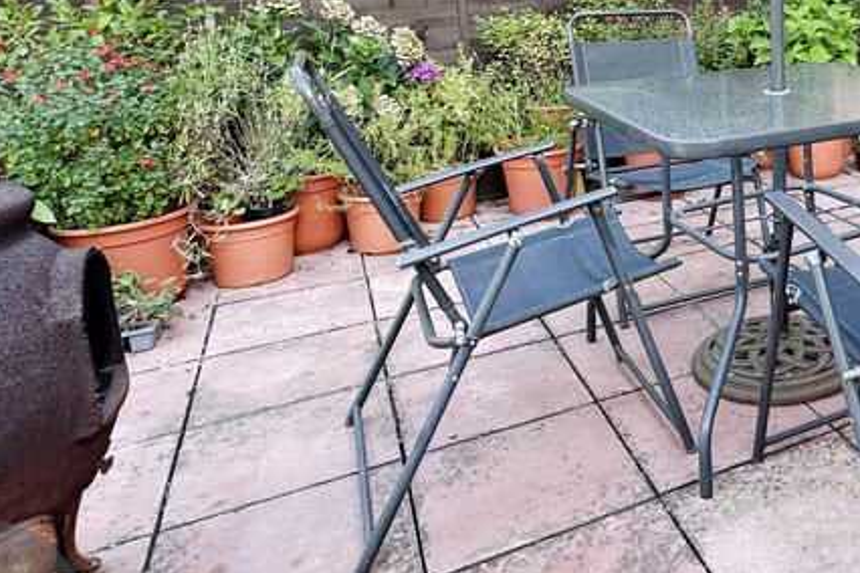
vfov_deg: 35.7
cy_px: 63
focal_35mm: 35
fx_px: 836
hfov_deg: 46.8
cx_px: 832
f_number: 2.2
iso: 50
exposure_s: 1/99
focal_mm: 2.22
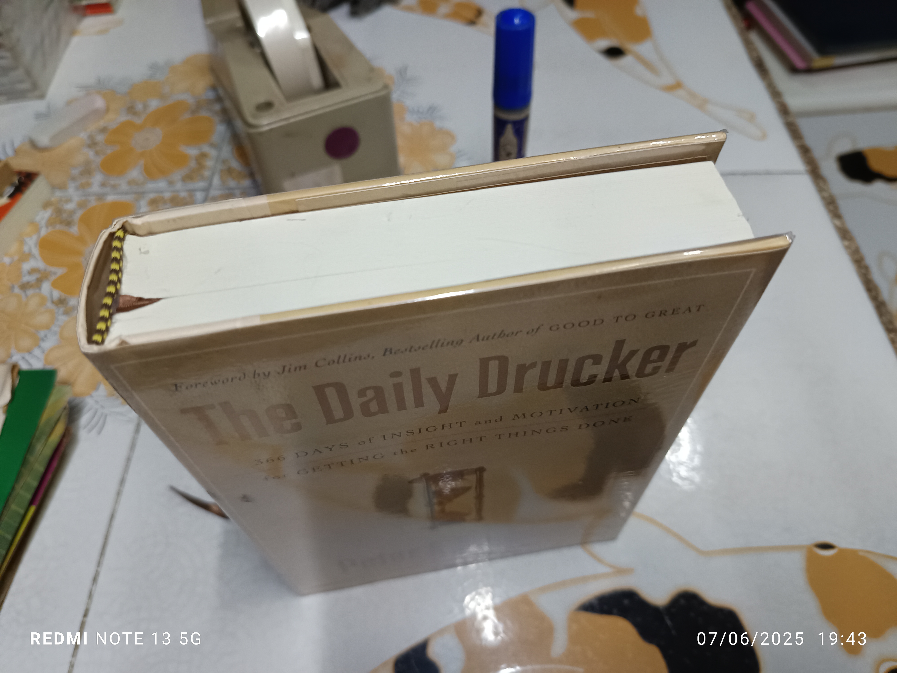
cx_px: 448
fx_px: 622
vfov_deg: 56.8
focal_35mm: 24
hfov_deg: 71.6
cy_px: 336
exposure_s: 1/33.3
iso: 887
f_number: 1.7
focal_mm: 5.31
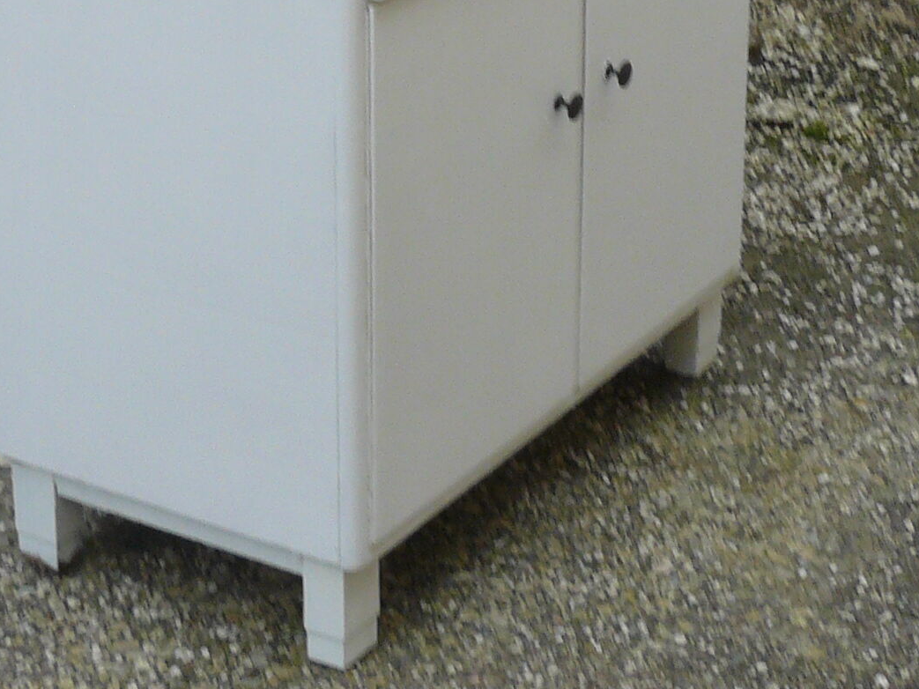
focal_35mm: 106
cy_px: -227
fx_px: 2814
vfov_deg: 13.4
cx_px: 491
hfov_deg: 18.5
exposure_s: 1/100
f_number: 4
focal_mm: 6
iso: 100
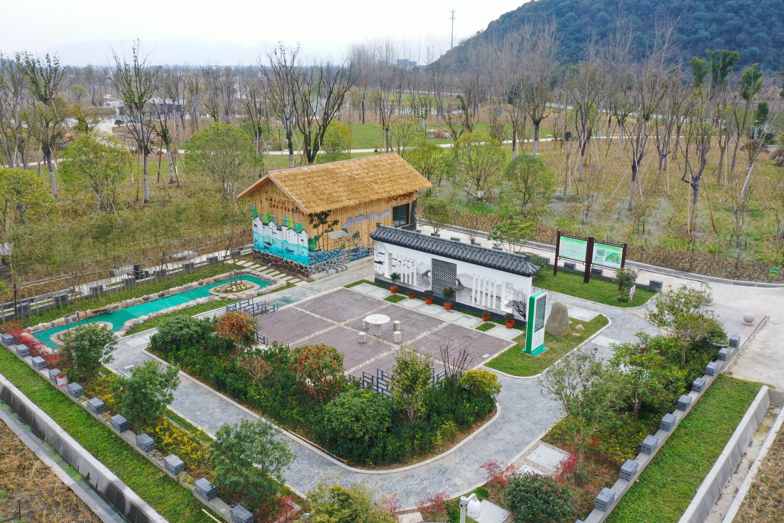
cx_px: 392
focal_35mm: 28
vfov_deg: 46.4
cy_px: 262
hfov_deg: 65.5
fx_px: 610
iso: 160
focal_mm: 10.26
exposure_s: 1/30
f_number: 11
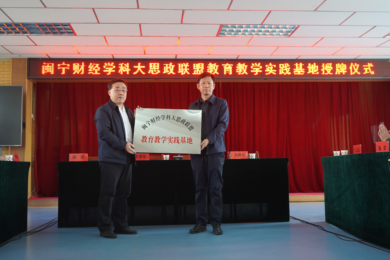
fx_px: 422
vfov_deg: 34.2
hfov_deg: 49.6
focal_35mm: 39
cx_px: 195
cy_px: 130
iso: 1600
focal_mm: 39
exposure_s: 1/160
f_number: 4
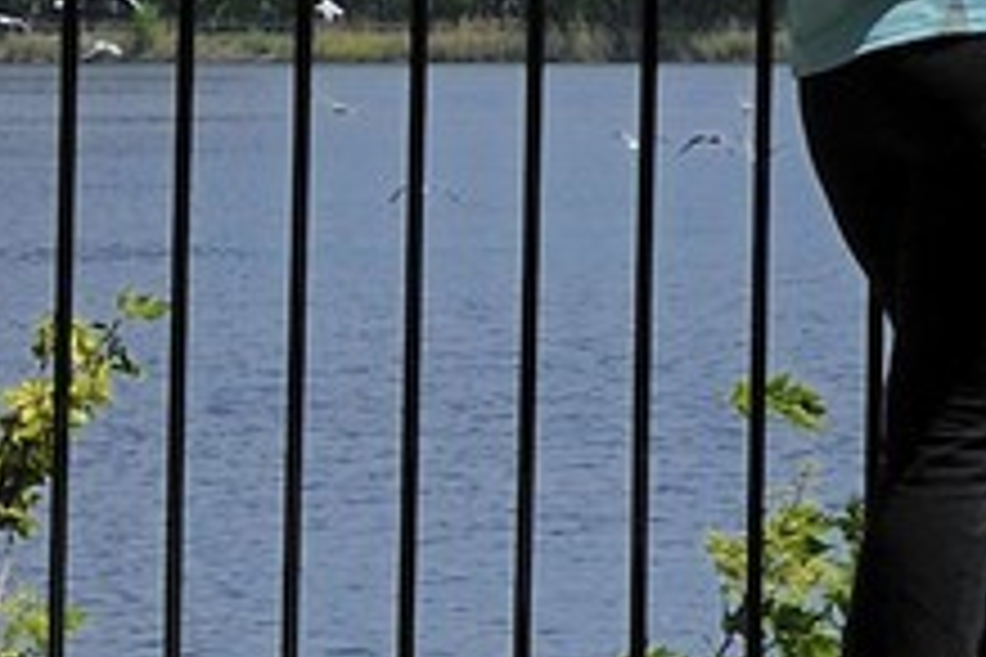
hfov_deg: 4.3
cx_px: 3359
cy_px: -706
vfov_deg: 3.0
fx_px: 12434
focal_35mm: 454
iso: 200
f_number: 13
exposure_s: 1/320
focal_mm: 62
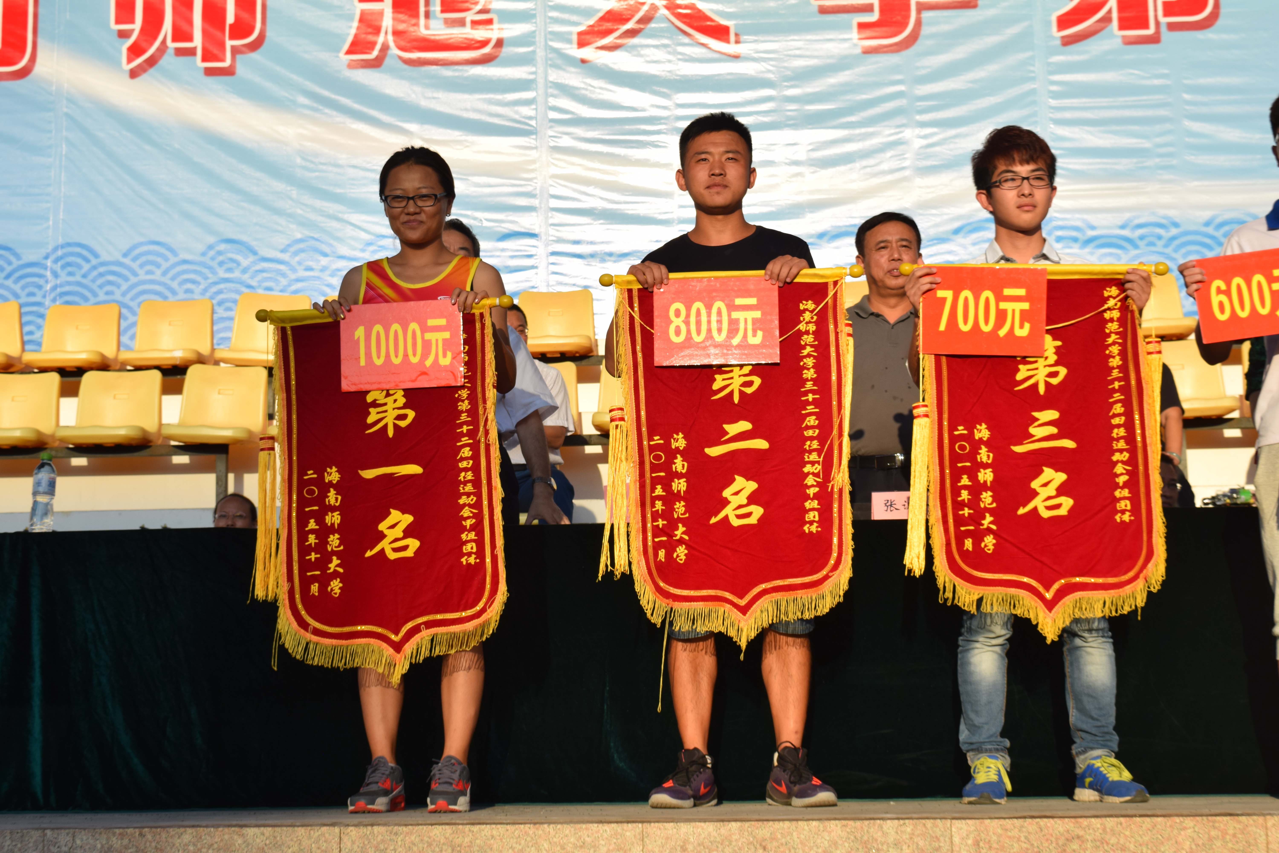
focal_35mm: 52
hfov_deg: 37.9
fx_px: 1865
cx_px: 640
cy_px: 426
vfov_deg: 25.8
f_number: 10
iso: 200
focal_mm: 35
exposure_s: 1/400
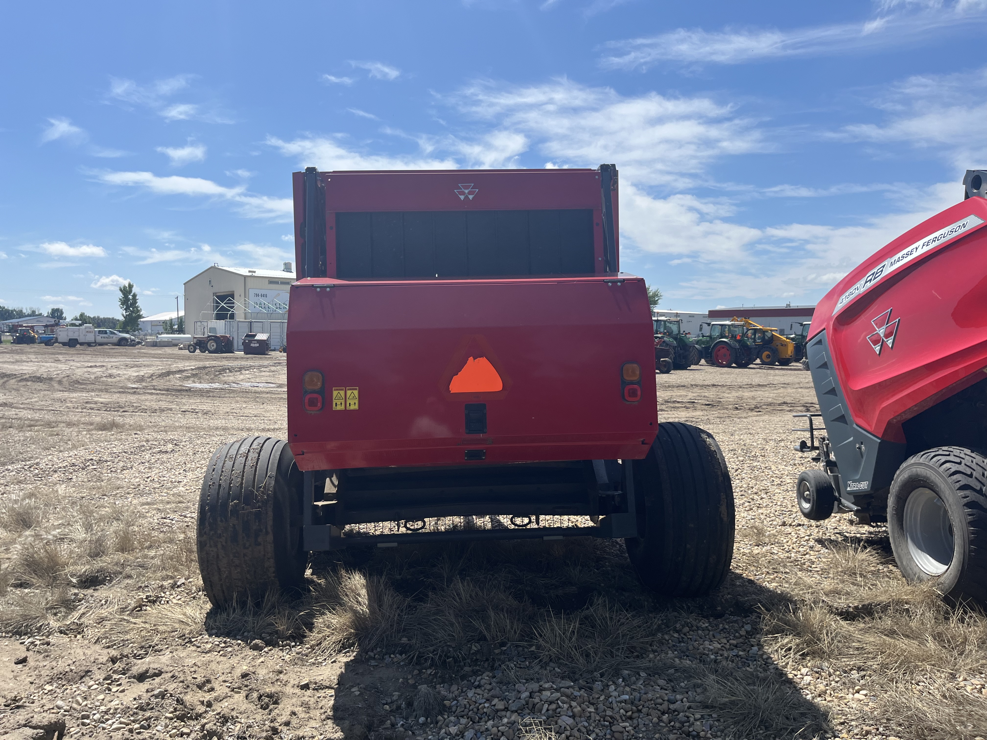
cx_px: 494
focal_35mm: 26
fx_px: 741
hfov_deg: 67.3
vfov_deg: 53.1
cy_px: 370
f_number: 1.6
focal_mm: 5.1
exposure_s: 1/4310
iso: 50
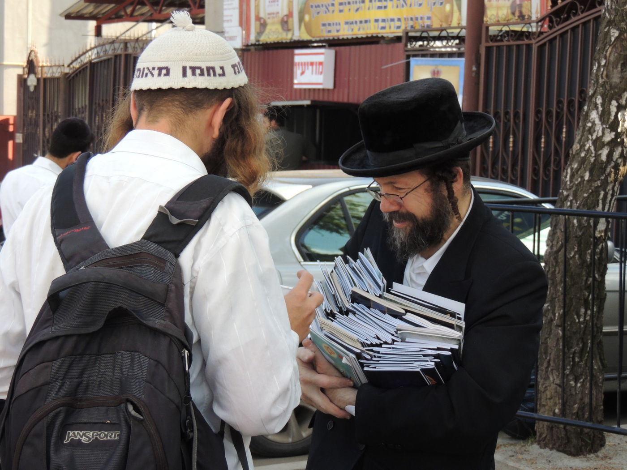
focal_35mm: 90
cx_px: 314
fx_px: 1630
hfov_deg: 21.8
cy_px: 235
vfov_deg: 16.4
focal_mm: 16
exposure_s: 1/400
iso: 280
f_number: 4.1
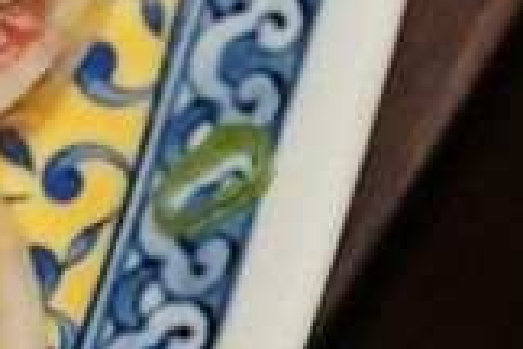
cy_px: -183
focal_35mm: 317
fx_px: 4605
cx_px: -471
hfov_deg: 6.3
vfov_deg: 4.3
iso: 3200
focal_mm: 64
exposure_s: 1/80
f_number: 5.6
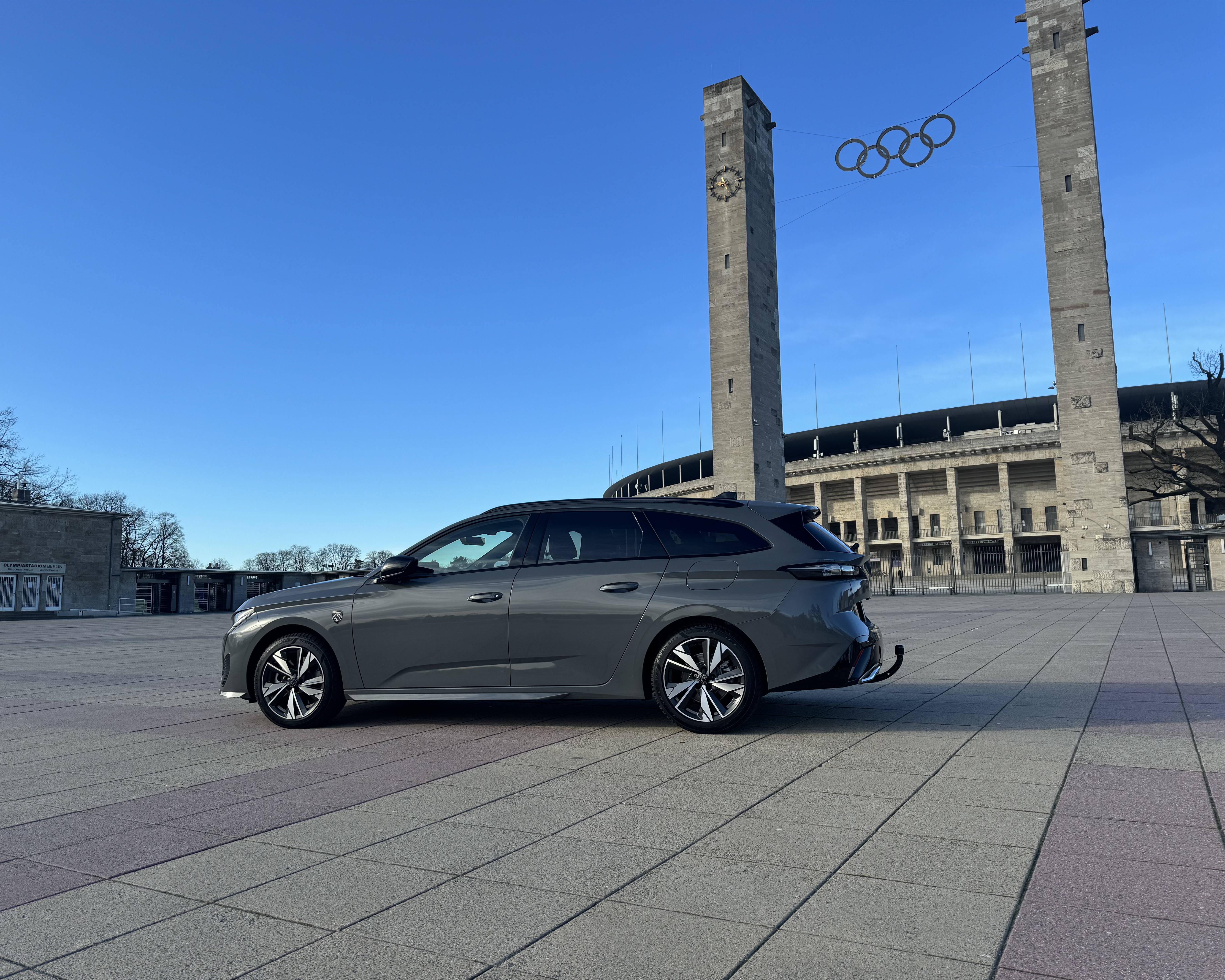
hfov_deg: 68.0
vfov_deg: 56.8
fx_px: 906
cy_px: 490
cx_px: 580
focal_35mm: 25
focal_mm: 6.86
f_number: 1.78
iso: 80
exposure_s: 1/2041
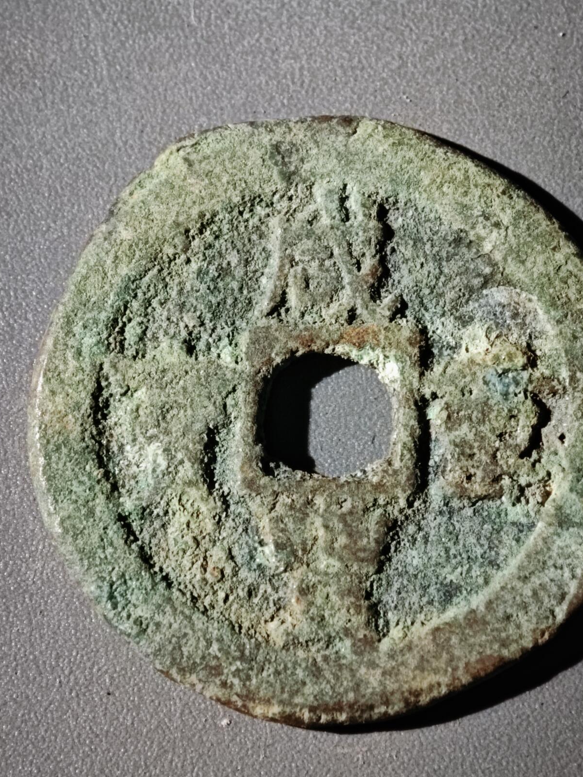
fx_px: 2763
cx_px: 320
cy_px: 432
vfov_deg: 16.0
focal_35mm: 123
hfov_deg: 12.0
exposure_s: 1/100
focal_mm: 9
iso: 320
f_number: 2
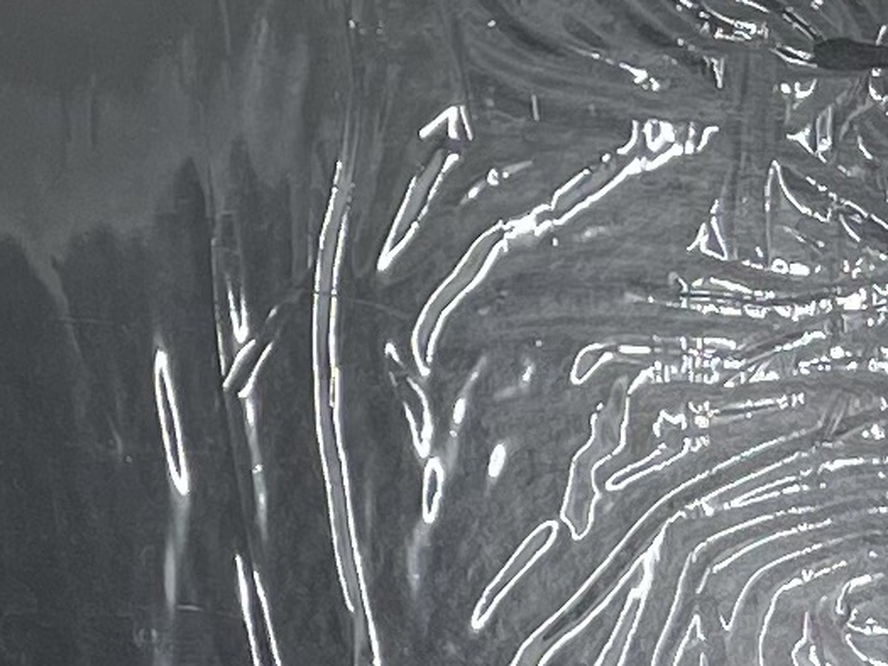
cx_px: -938
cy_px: -8
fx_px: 4926
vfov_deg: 7.7
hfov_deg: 9.6
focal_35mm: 192
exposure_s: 1/454
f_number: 1.6
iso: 32
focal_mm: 5.1
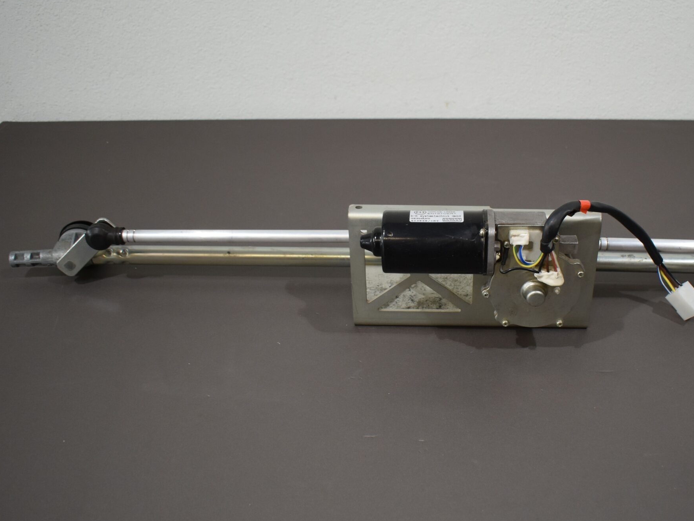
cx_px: 441
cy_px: 282
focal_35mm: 42
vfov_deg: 34.3
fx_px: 842
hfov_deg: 44.4
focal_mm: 20
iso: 720
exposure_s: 1/250
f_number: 3.8
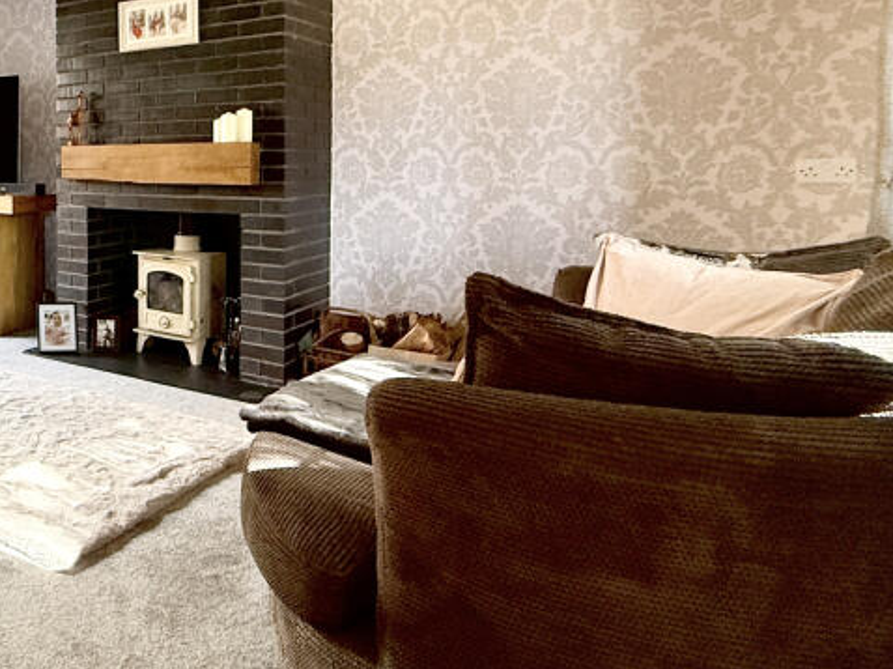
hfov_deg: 50.3
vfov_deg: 45.3
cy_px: 178
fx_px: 774
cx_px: 28
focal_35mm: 30
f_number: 2.2
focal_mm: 2.22
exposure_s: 1/99
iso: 320
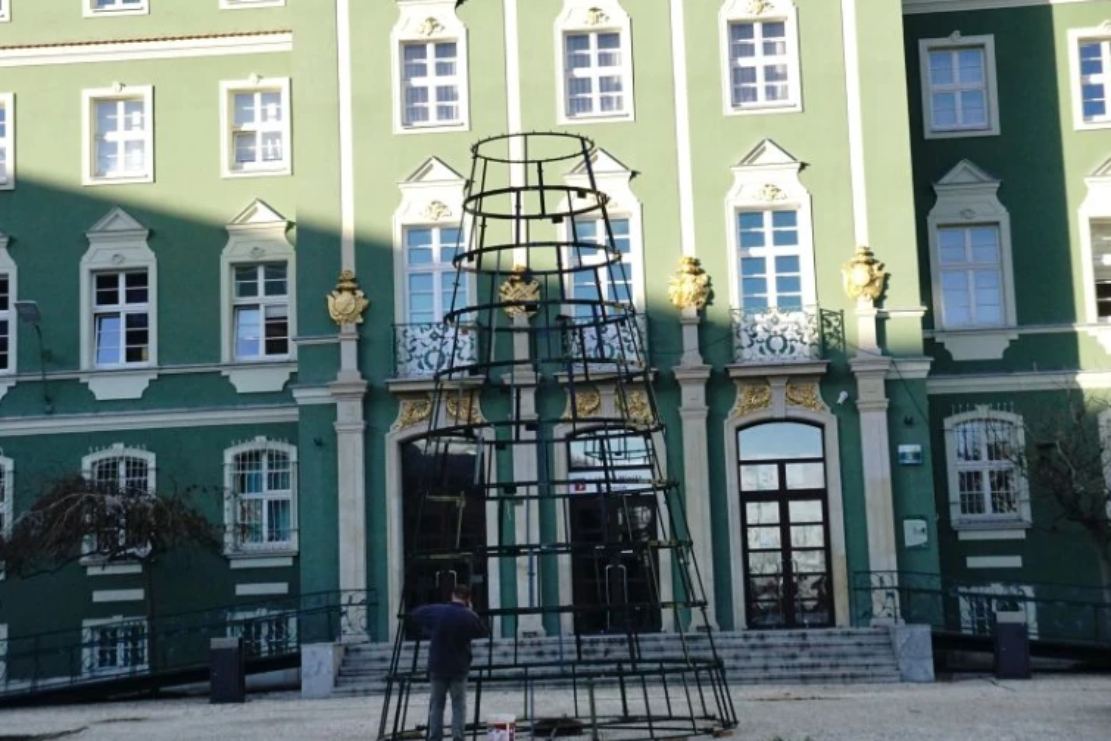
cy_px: 340
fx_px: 1839
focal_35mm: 60
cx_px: 513
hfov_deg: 33.6
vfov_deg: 22.8
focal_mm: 35
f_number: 4.5
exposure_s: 1/6400
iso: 1600
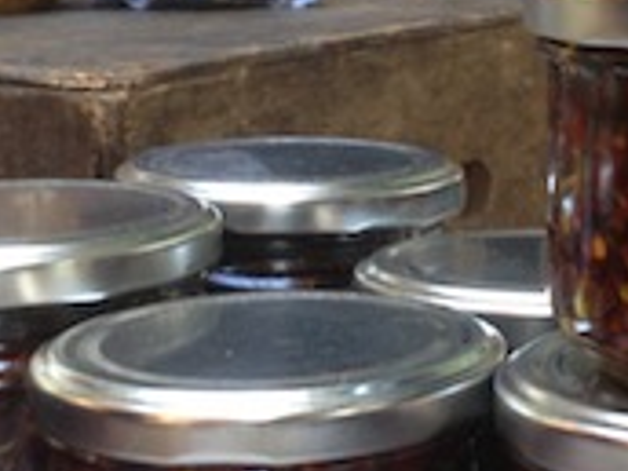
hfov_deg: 16.9
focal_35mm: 115
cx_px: 562
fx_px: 2086
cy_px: 66
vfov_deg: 12.8
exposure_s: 1/20
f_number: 2.4
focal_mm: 4.13
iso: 100
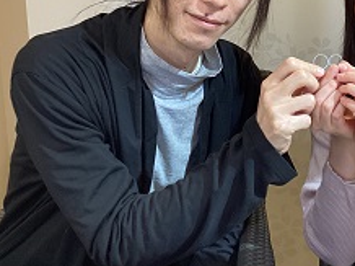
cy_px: 17
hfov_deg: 29.6
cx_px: 285
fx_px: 656
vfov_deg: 22.2
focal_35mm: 64
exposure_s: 1/60
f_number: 2.4
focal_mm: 3.3
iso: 80
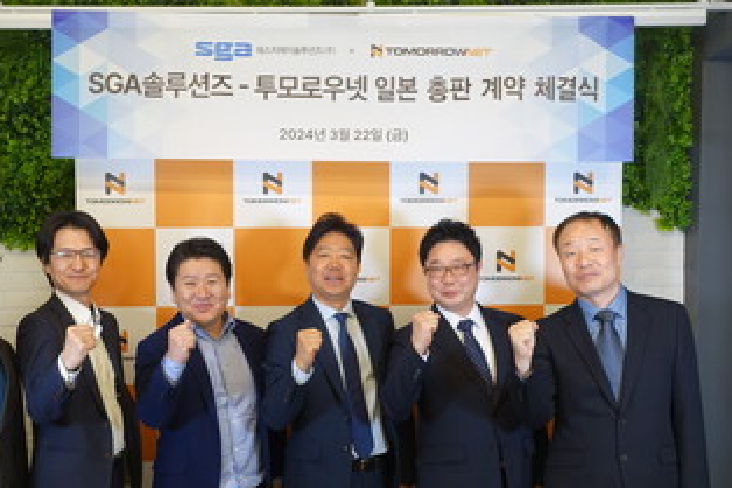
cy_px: 342
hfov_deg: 38.8
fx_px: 1036
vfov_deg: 26.2
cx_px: 315
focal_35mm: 51
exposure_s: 1/40
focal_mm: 11.81
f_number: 2.8
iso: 125
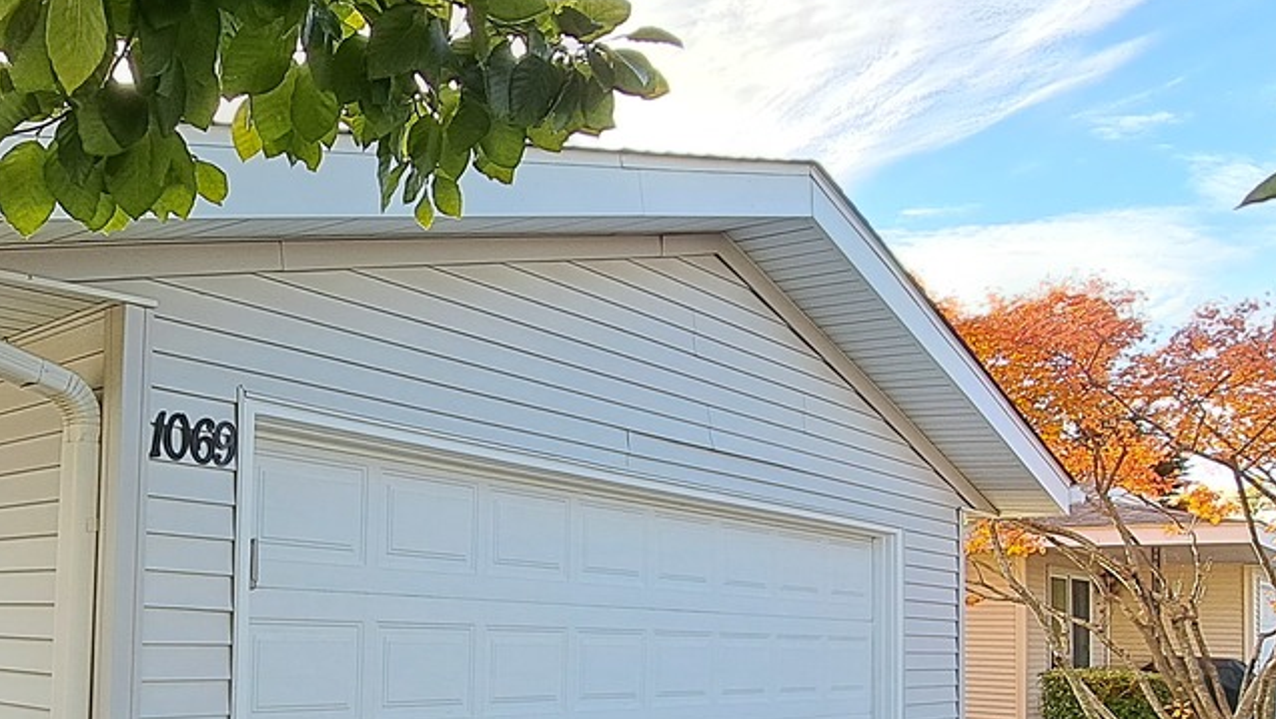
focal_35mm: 32
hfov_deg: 56.9
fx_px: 1083
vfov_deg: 35.5
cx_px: 270
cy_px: 575
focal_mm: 1.74
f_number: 2.2
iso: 50
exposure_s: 1/174
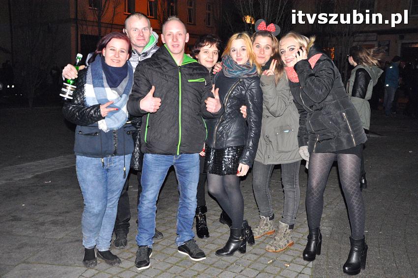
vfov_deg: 35.4
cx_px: 209
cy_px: 139
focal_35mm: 38
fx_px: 435
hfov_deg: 51.3
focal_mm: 25
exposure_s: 1/60
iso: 3200
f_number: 5.6
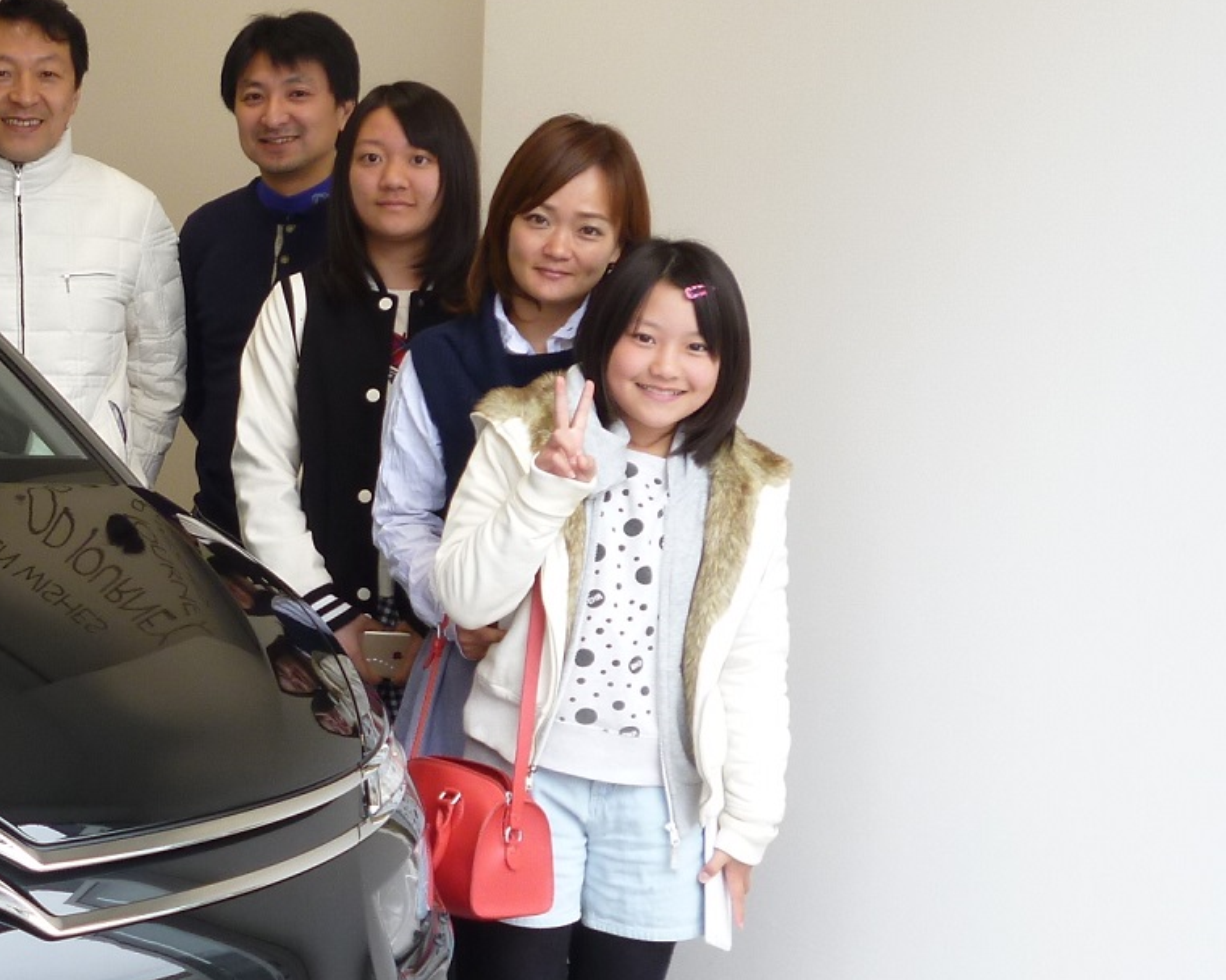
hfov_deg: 21.5
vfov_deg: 18.5
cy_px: 546
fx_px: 3011
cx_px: -208
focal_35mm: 83
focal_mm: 6.4
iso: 100
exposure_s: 1/60
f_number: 3.5
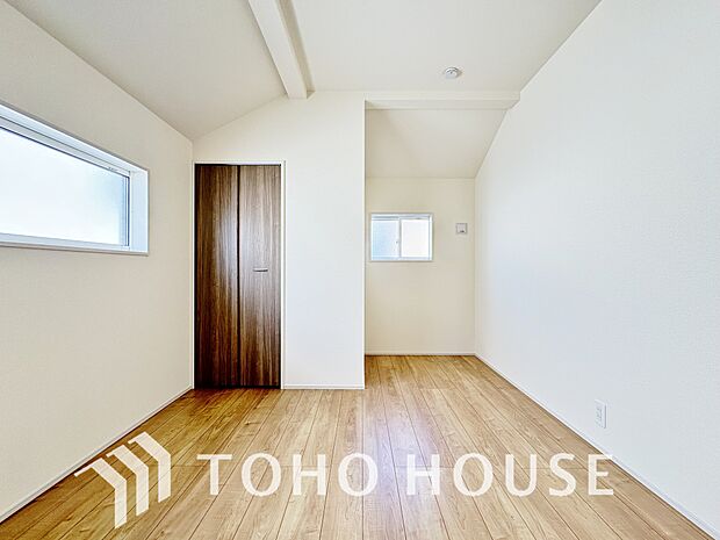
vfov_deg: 85.7
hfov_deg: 102.1
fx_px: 291
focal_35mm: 14
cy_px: 270
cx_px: 360
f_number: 2.2
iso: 200
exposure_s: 1/99
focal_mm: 2.22
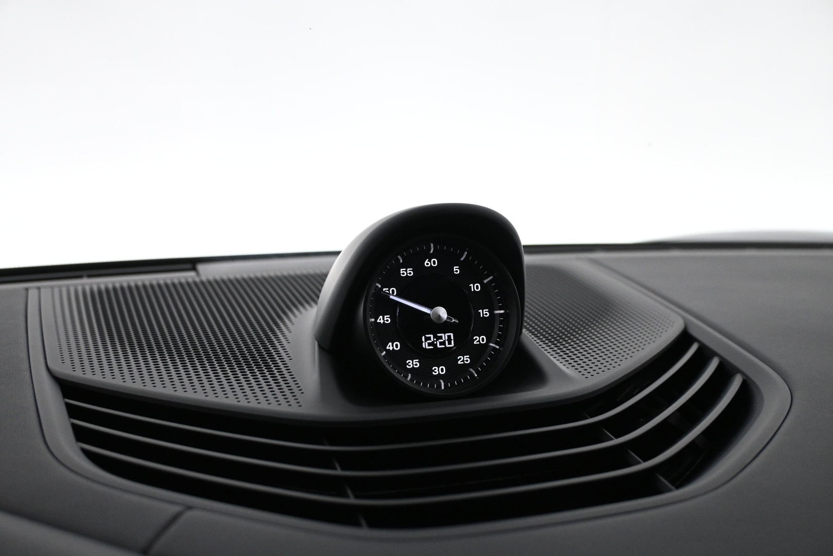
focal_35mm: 34
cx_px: 416
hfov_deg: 56.1
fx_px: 781
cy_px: 278
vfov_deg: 39.1
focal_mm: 22.5
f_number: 4
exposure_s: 1/80
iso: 1600
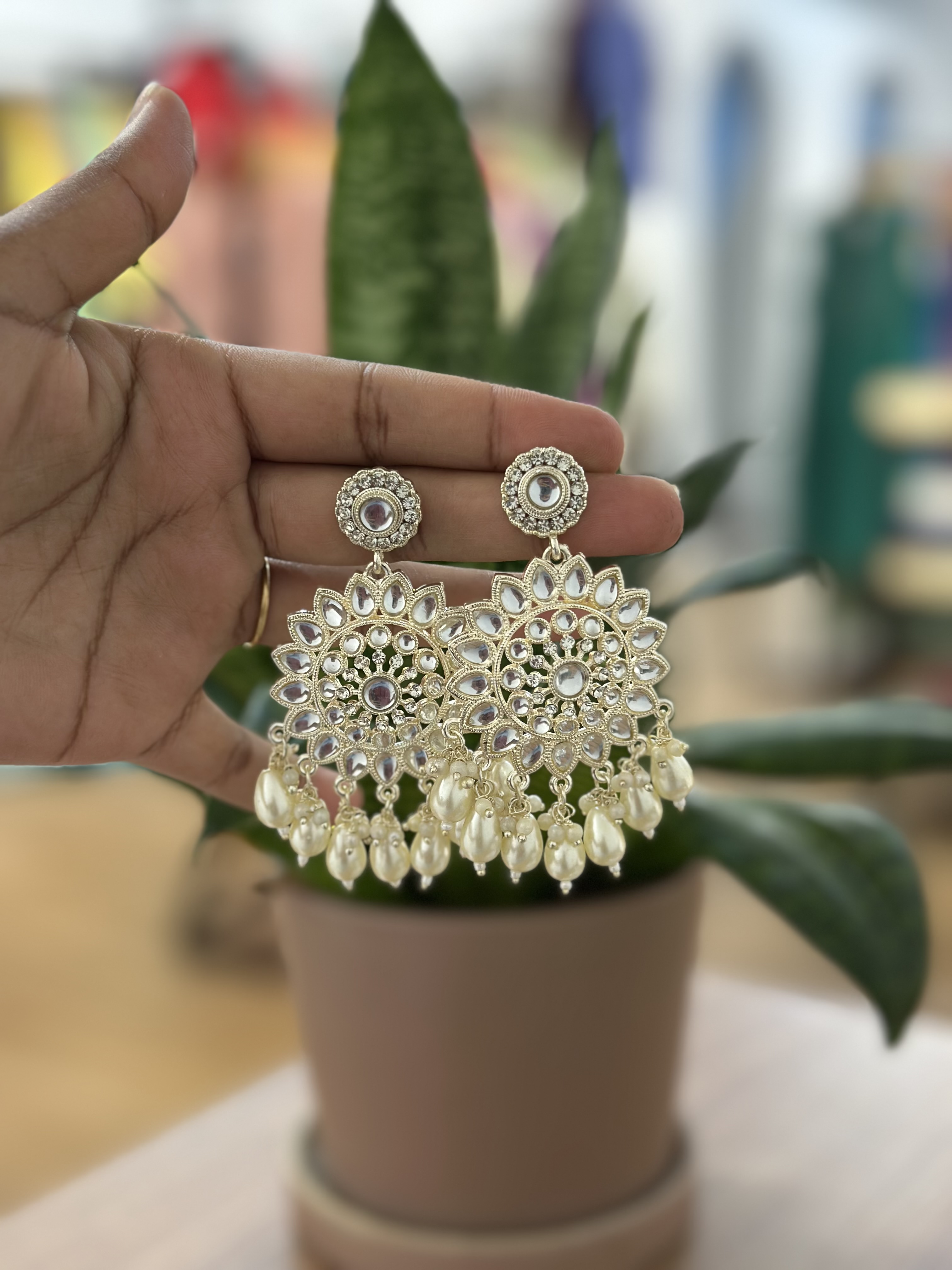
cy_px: 635
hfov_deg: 30.3
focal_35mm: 48
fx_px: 1760
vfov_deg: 39.7
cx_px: 476
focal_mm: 6.86
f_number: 1.78
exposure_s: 1/50
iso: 100
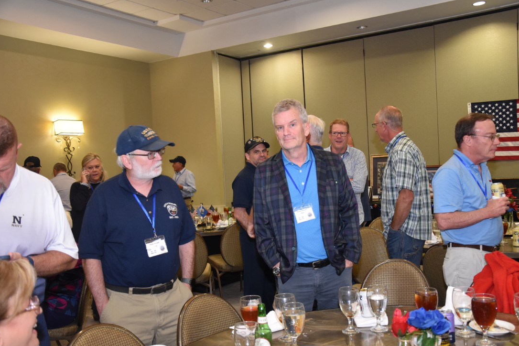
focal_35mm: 35
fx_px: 505
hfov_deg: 54.4
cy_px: 183
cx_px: 264
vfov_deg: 37.8
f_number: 3.8
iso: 1400
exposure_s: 1/60
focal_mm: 22
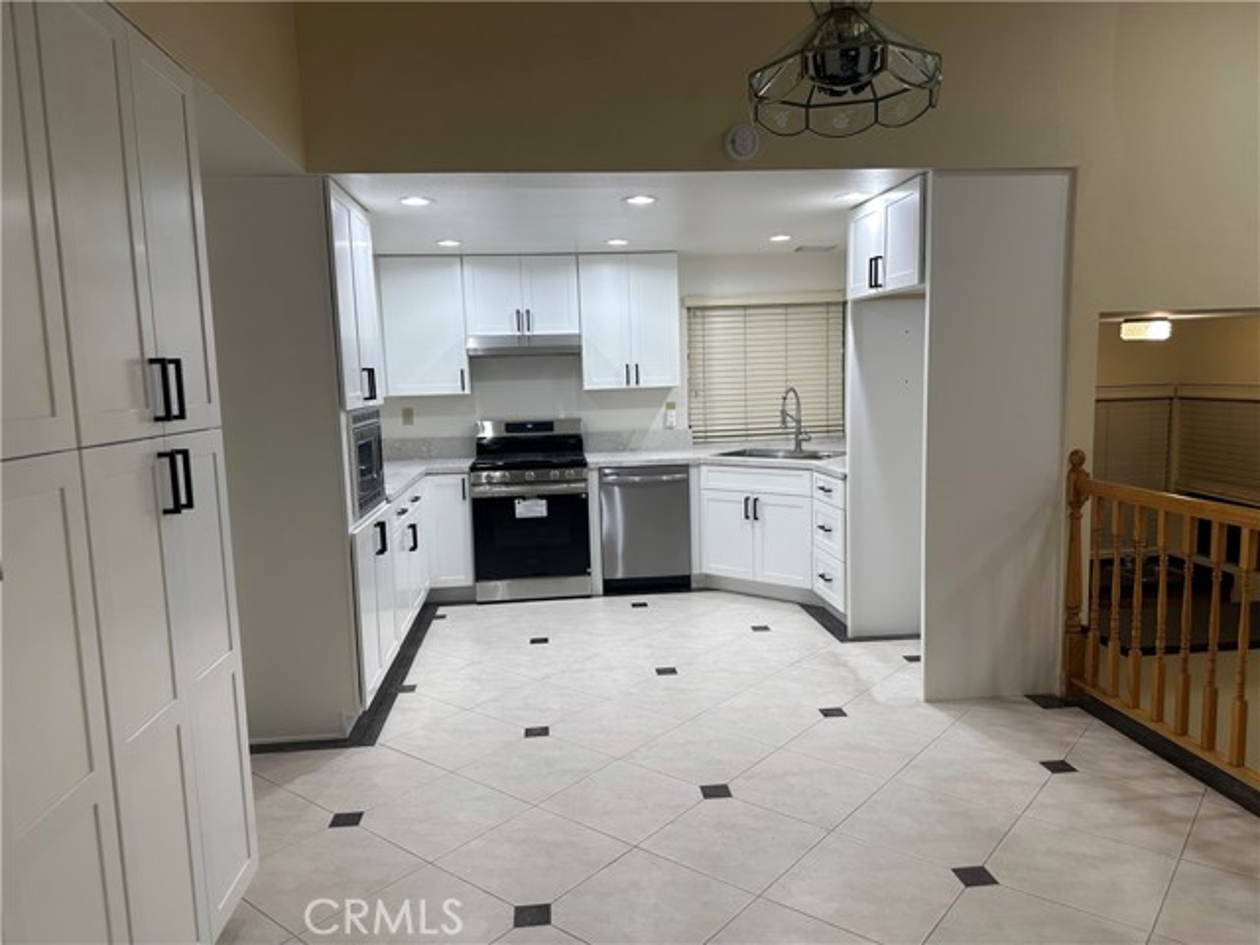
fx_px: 874
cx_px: 630
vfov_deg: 56.8
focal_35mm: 24
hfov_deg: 71.6
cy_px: 472
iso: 100
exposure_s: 1/120
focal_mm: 6.86
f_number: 1.78
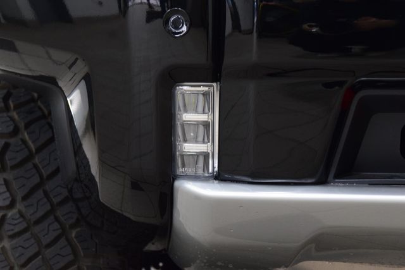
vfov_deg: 13.0
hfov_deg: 19.5
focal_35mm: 105
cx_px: 202
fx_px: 1181
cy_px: 135
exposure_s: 1/30
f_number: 6.3
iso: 1600
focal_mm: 70
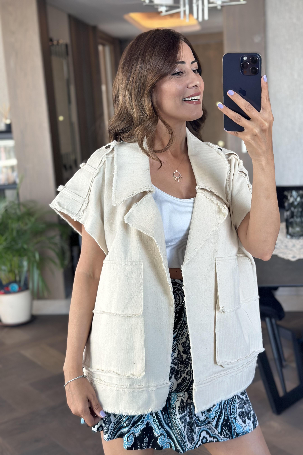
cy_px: 228
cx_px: 170
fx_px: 631
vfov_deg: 39.6
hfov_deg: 27.0
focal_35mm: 50
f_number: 1.78
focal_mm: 6.86
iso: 125
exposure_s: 1/81
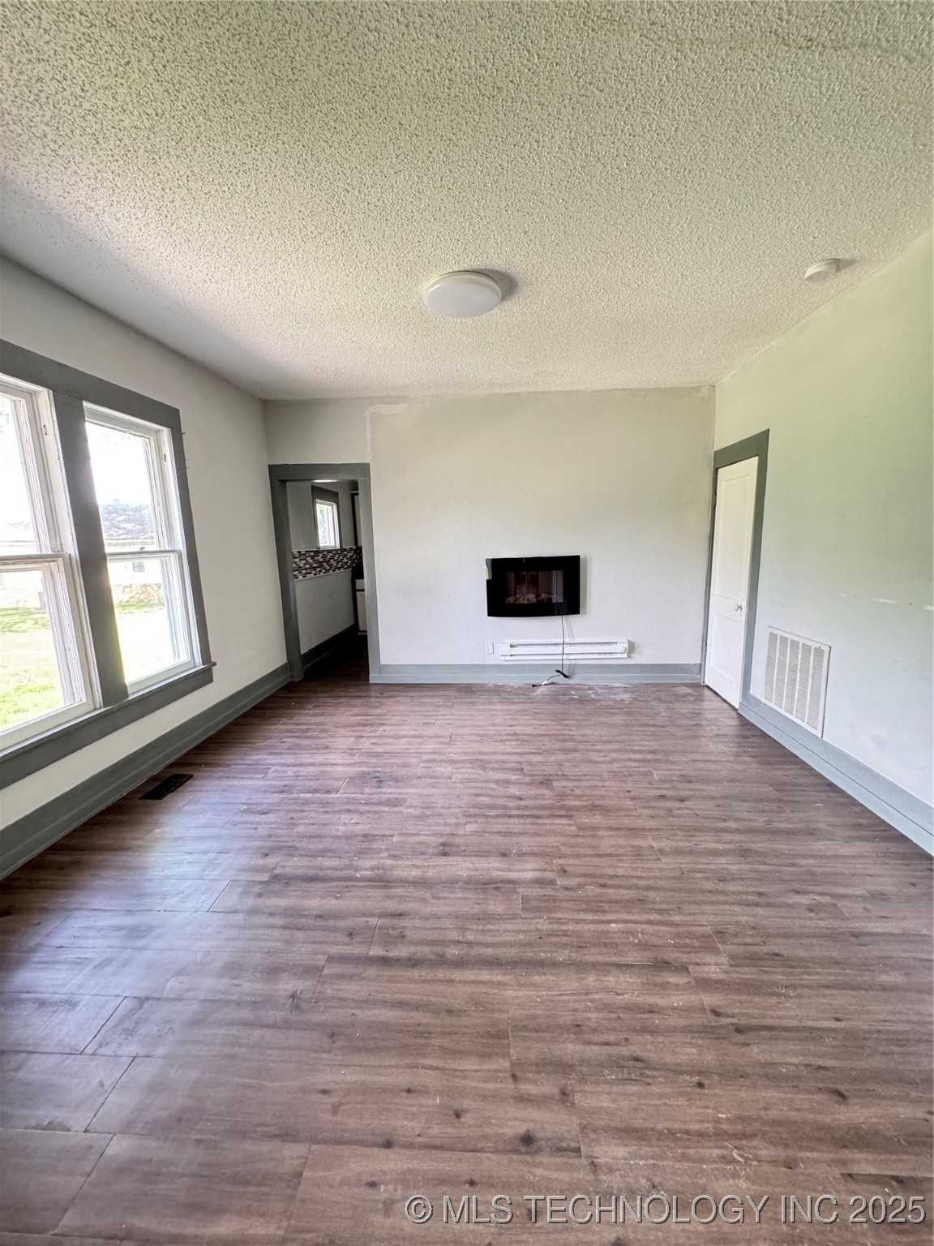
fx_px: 504
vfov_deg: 102.1
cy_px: 623
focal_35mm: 14
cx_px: 467
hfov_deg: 85.7
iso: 320
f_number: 2.2
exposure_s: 1/62
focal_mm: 2.22
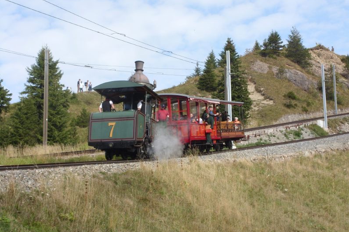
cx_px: 175
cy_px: 120
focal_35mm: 87
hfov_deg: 23.4
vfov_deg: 15.7
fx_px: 843
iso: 50
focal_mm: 13.8
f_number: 5.8
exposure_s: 1/260
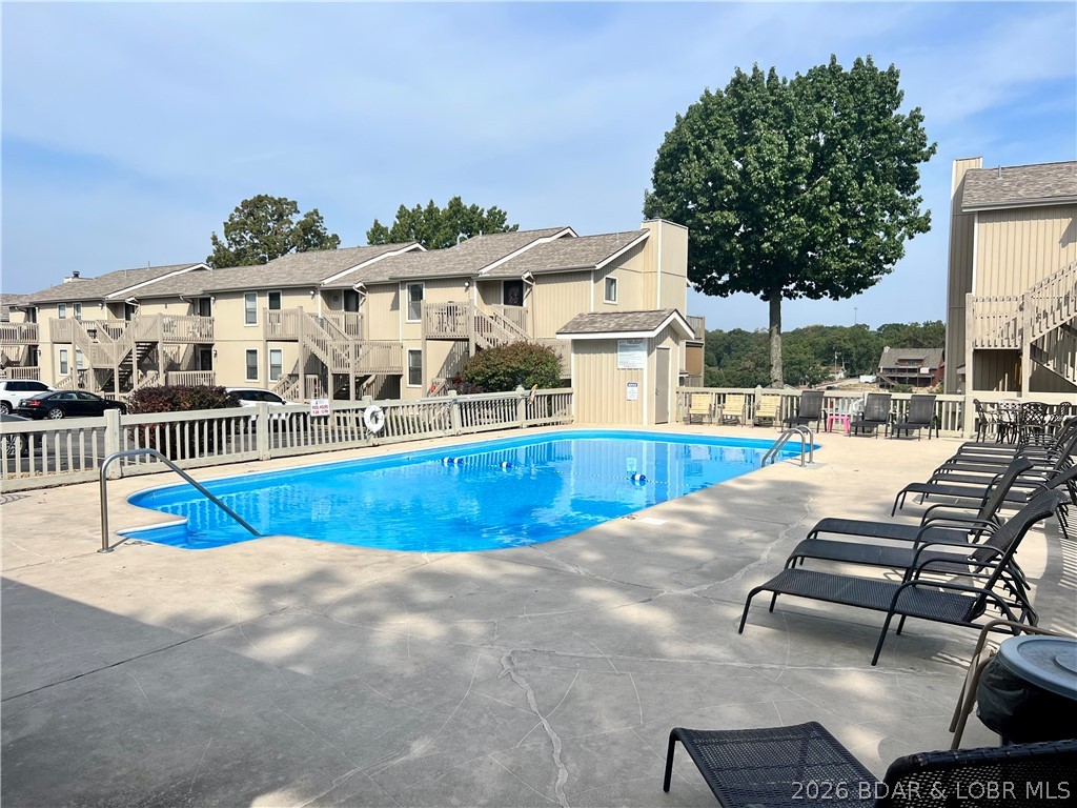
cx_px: 538
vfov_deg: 53.1
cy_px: 404
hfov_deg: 67.3
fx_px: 809
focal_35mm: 26
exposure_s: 1/5882
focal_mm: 5.7
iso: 50
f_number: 1.5
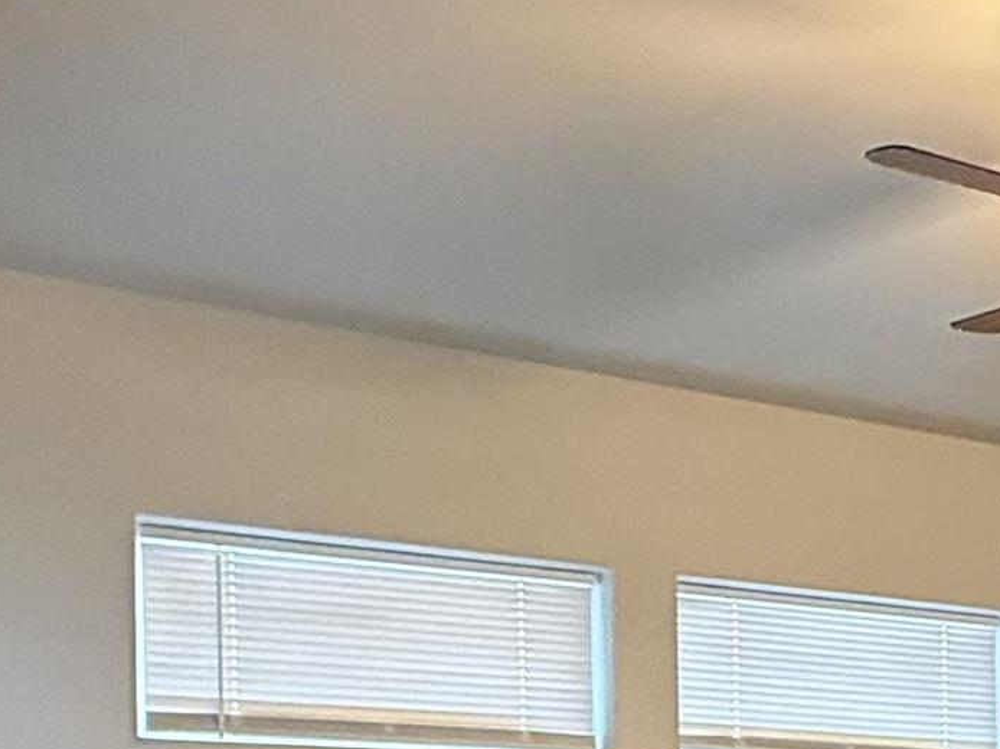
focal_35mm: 62
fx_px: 1790
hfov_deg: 25.7
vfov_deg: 21.7
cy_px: 932
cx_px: 1376
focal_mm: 2.22
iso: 640
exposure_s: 1/60
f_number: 2.2
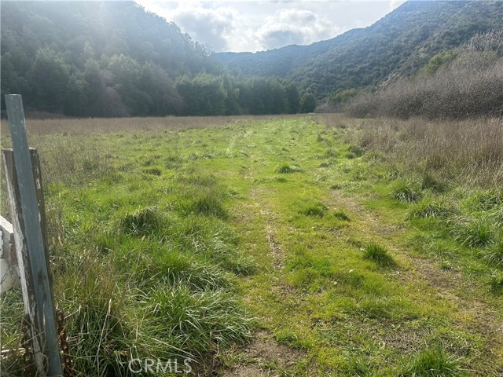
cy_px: 188
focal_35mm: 24
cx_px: 252
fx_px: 349
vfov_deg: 56.8
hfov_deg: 71.6
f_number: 1.78
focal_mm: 6.86
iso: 80
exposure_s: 1/2252
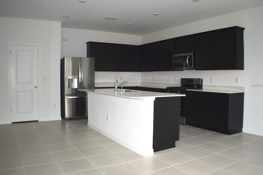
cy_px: 85
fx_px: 281
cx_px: 131
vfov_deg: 34.6
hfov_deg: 50.1
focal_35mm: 39
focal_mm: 25
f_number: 4
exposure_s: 1/40
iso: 100
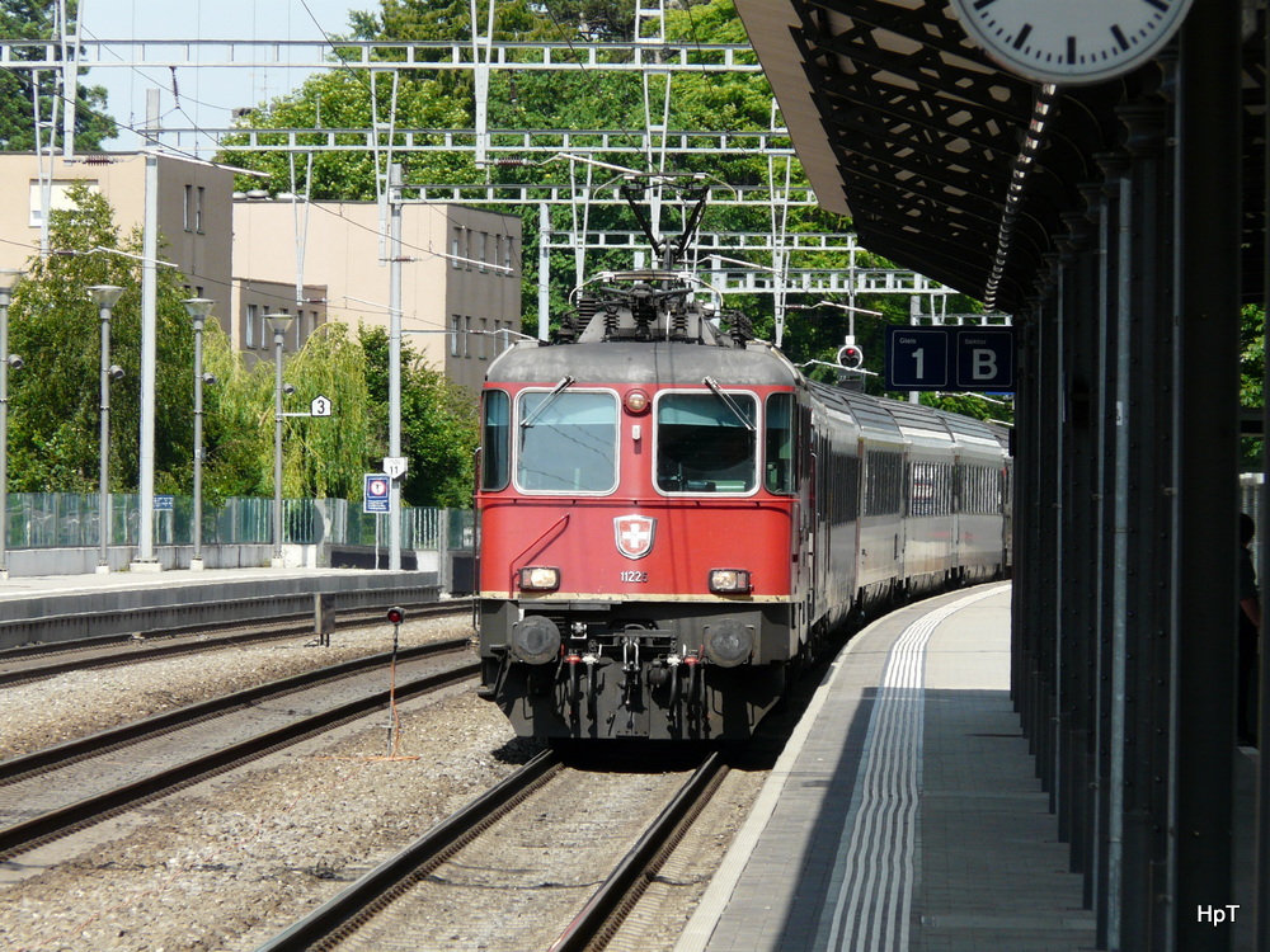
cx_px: 635
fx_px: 11520
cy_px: 476
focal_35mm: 314
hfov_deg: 6.3
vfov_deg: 4.7
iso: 100
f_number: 5.6
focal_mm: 51.6
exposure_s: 1/320
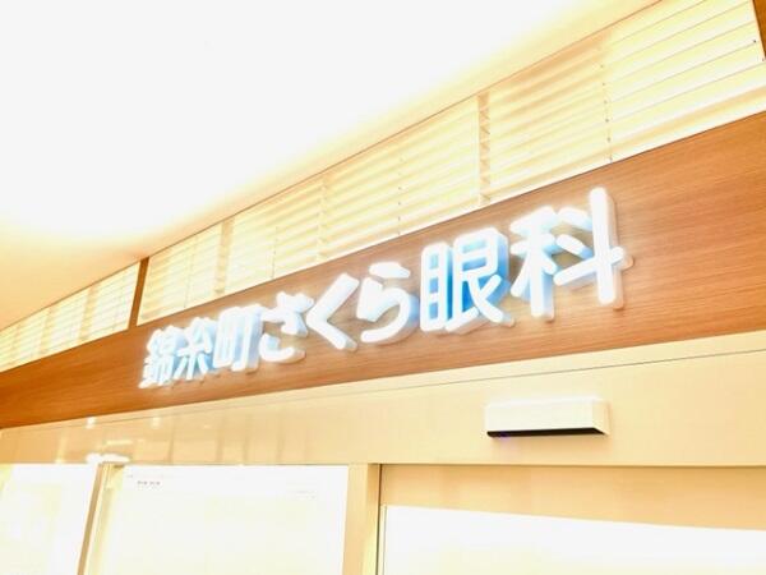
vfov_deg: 53.1
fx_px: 575
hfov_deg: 67.3
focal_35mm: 26
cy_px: 288
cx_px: 383
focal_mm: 4.2
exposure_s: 1/100
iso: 40
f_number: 1.6
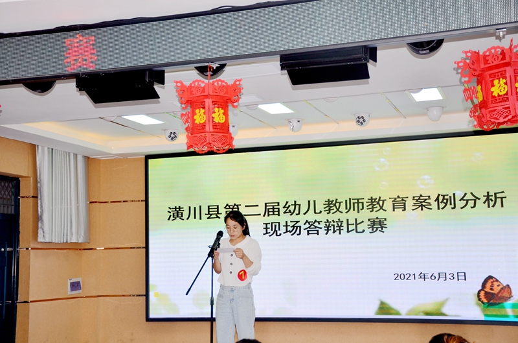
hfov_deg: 35.1
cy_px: 172
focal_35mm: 57
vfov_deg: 23.6
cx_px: 259
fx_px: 818
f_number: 4.2
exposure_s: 1/200
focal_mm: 38
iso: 200
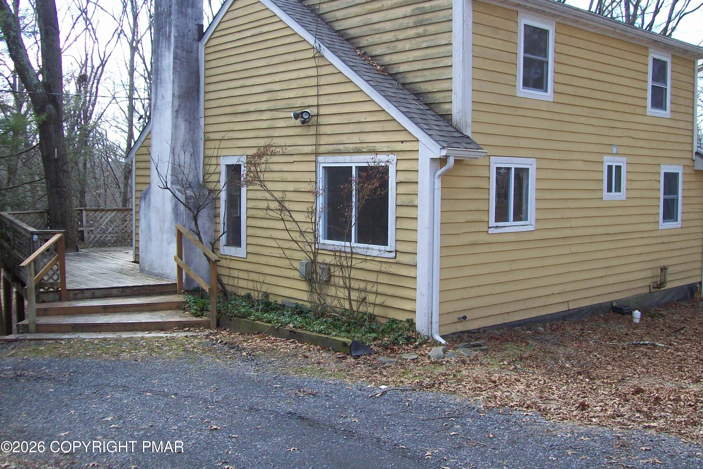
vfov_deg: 35.0
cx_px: 356
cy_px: 204
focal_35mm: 38
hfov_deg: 50.7
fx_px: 742
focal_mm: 6
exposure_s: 1/194
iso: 80
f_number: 2.7
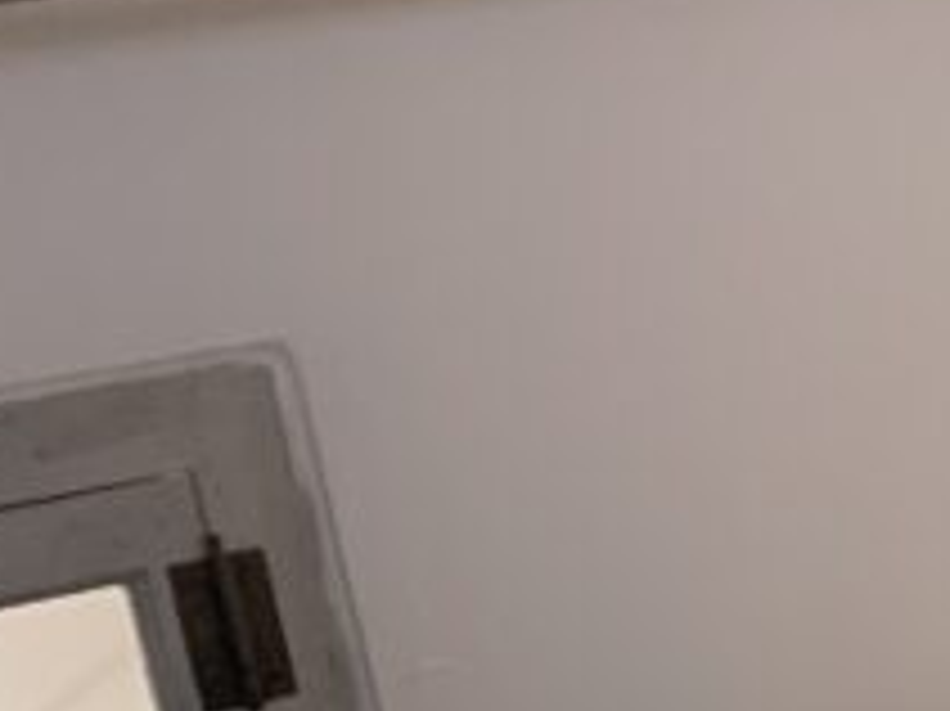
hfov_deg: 12.6
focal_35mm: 126
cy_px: 1012
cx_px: 2202
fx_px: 3456
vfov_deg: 11.3
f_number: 1.8
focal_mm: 4.25
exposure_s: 1/60
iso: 320
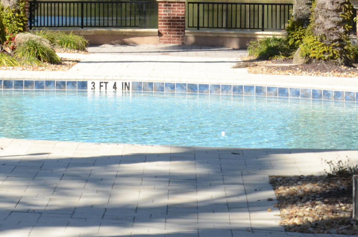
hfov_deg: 9.8
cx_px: -150
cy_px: -27
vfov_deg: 6.6
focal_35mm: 205
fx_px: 2034
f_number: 10
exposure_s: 1/800
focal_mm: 48
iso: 640
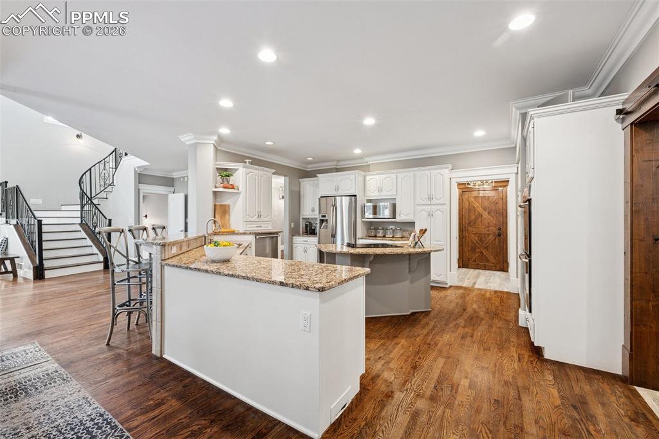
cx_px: 330
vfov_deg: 77.3
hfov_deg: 100.4
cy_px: 220
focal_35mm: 15
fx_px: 274
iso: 100
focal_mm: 15
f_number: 11
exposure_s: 2.5
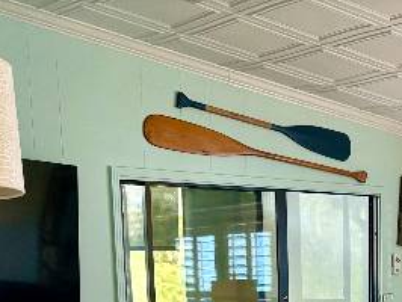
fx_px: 965
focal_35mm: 83
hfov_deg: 22.9
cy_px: 479
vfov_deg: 16.0
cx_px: 373
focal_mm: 5.96
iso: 200
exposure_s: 1/120
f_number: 1.6
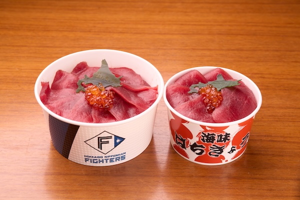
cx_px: 150
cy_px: 100
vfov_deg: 15.5
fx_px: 733
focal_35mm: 88
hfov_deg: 23.1
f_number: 11
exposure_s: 1/100
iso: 125
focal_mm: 88
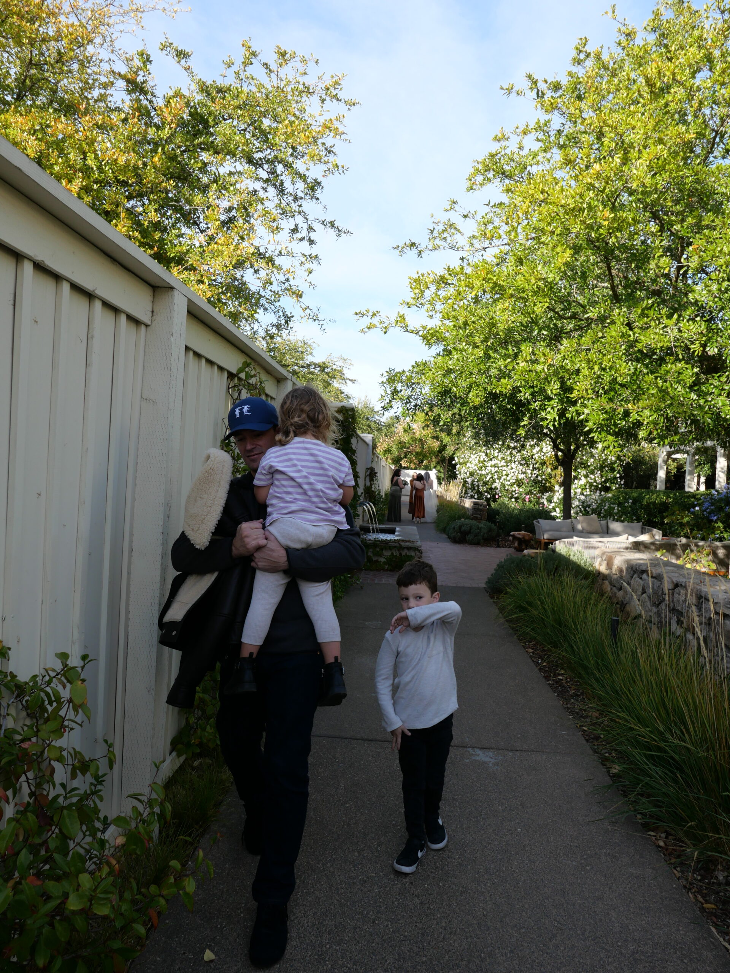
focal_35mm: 24
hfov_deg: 56.8
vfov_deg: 71.6
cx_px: 365
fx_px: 675
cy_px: 486
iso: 200
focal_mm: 10.9
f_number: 5.6
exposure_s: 1/250
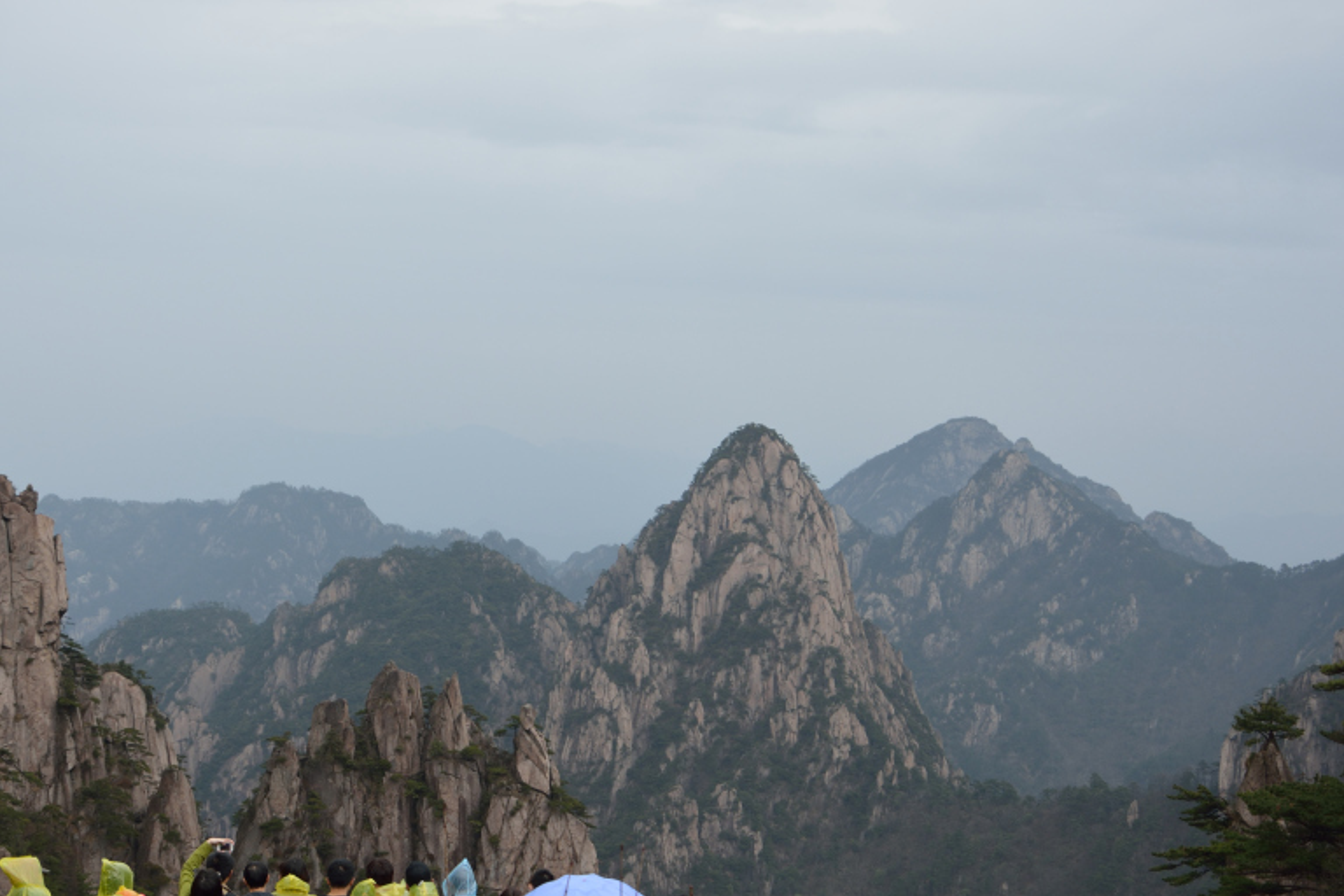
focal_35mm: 56
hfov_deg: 35.6
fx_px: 2091
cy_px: 514
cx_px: 672
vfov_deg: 24.2
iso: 200
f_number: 5.6
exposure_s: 1/125
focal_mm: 28
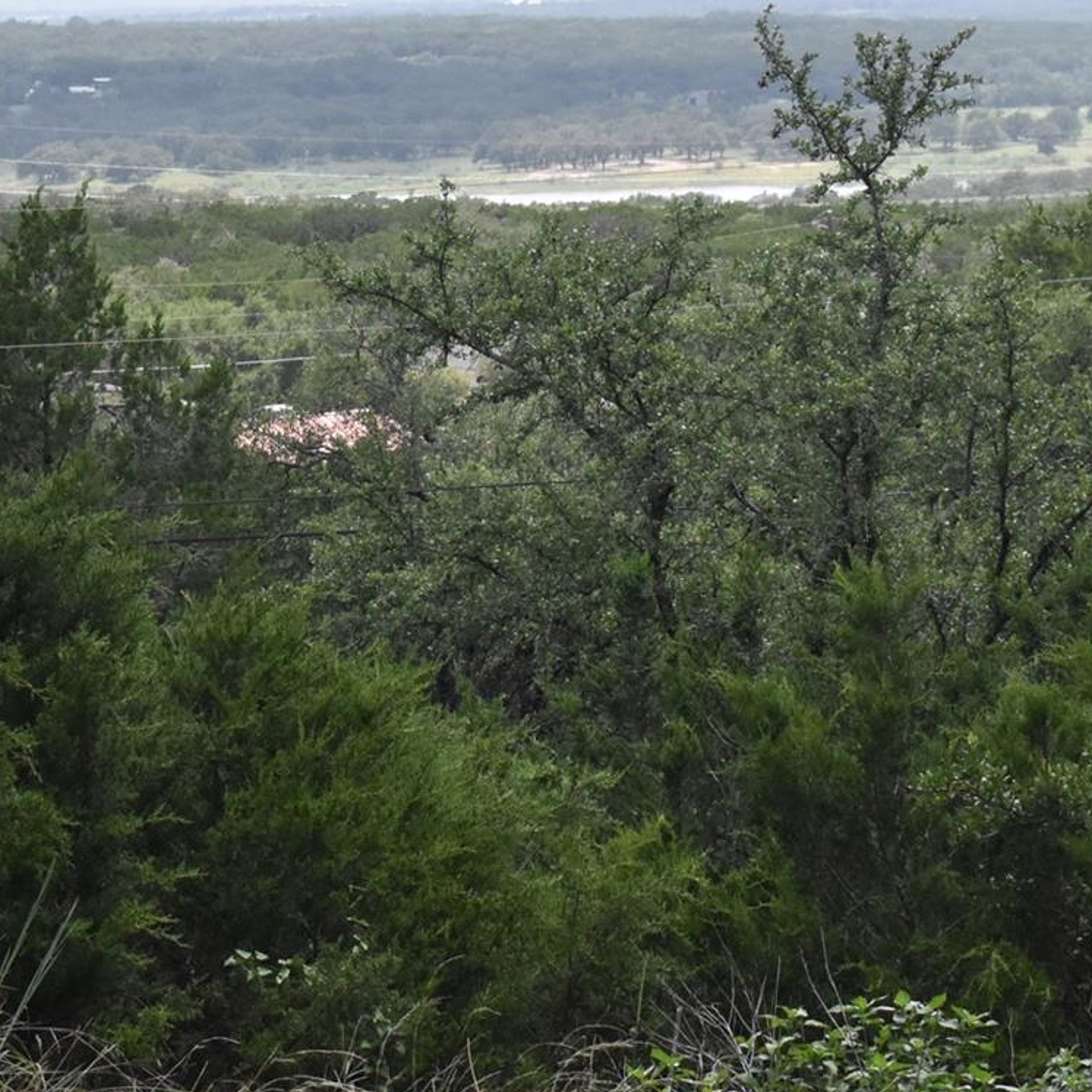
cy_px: 378
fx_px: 5246
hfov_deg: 11.9
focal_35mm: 147
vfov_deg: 11.9
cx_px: 313
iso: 2000
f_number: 7.1
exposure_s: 1/4000
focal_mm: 42
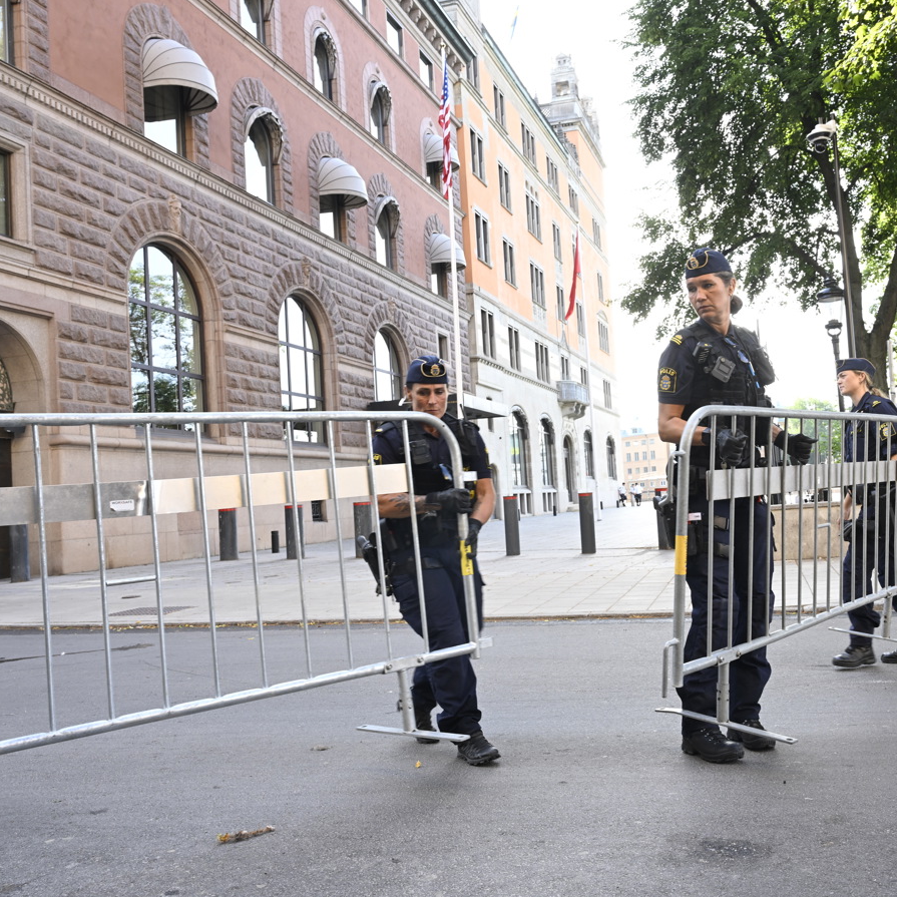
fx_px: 909
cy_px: 451
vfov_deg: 52.5
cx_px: 568
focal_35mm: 31
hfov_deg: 51.9
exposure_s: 1/125
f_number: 7.1
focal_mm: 24
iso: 500
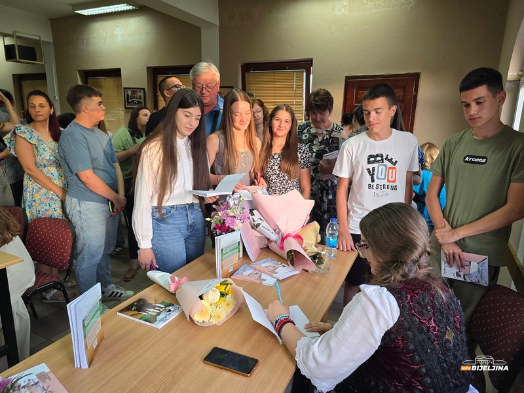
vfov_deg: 58.9
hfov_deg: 73.9
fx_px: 348
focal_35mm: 23
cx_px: 262
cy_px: 196
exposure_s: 1/100
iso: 125
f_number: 1.7
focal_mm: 6.3
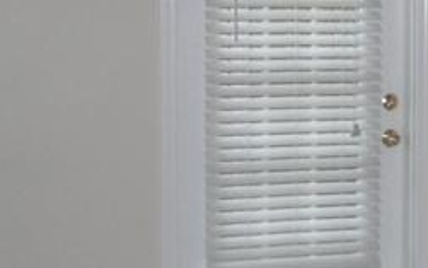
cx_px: 489
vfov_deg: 11.6
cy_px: 90
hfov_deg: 17.7
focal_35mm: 113
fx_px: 1318
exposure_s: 1/60
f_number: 3.1
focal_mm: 6.3
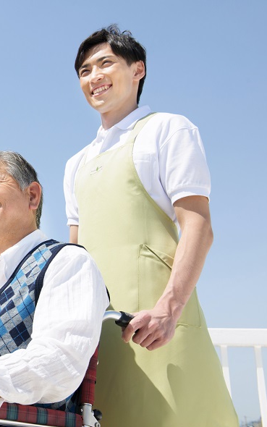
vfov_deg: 36.3
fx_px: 652
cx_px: -53
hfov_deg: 21.5
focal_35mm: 56
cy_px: 211
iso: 200
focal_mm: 36
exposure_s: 1/800
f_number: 8
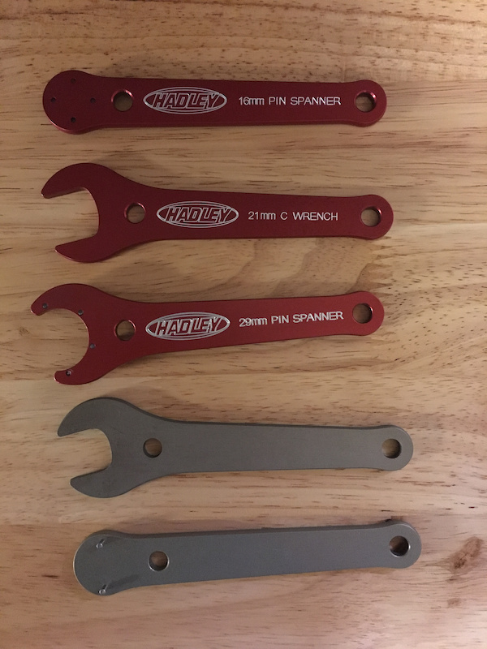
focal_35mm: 29
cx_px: 244
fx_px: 544
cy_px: 324
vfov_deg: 61.7
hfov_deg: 48.2
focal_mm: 4.15
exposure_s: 1/15
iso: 640
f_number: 2.2
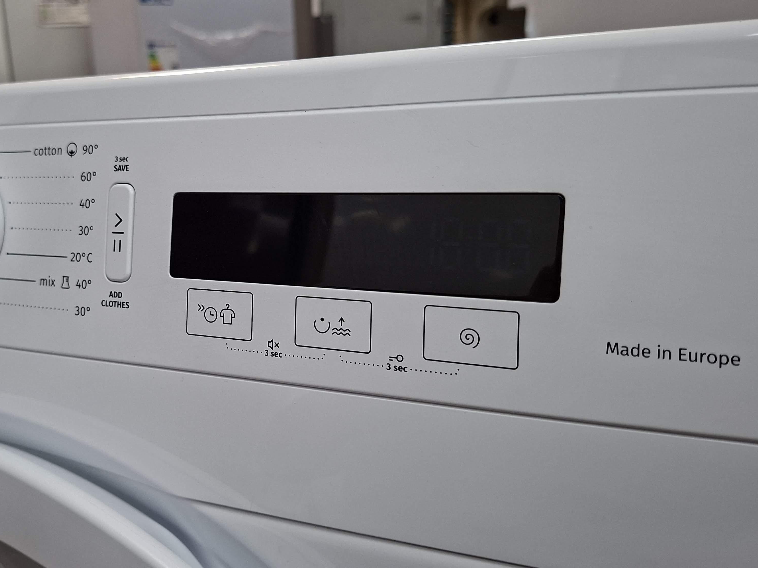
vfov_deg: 45.4
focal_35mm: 31
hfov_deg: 57.4
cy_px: 277
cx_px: 272
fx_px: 679
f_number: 1.8
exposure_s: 1/50
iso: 200
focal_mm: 5.54
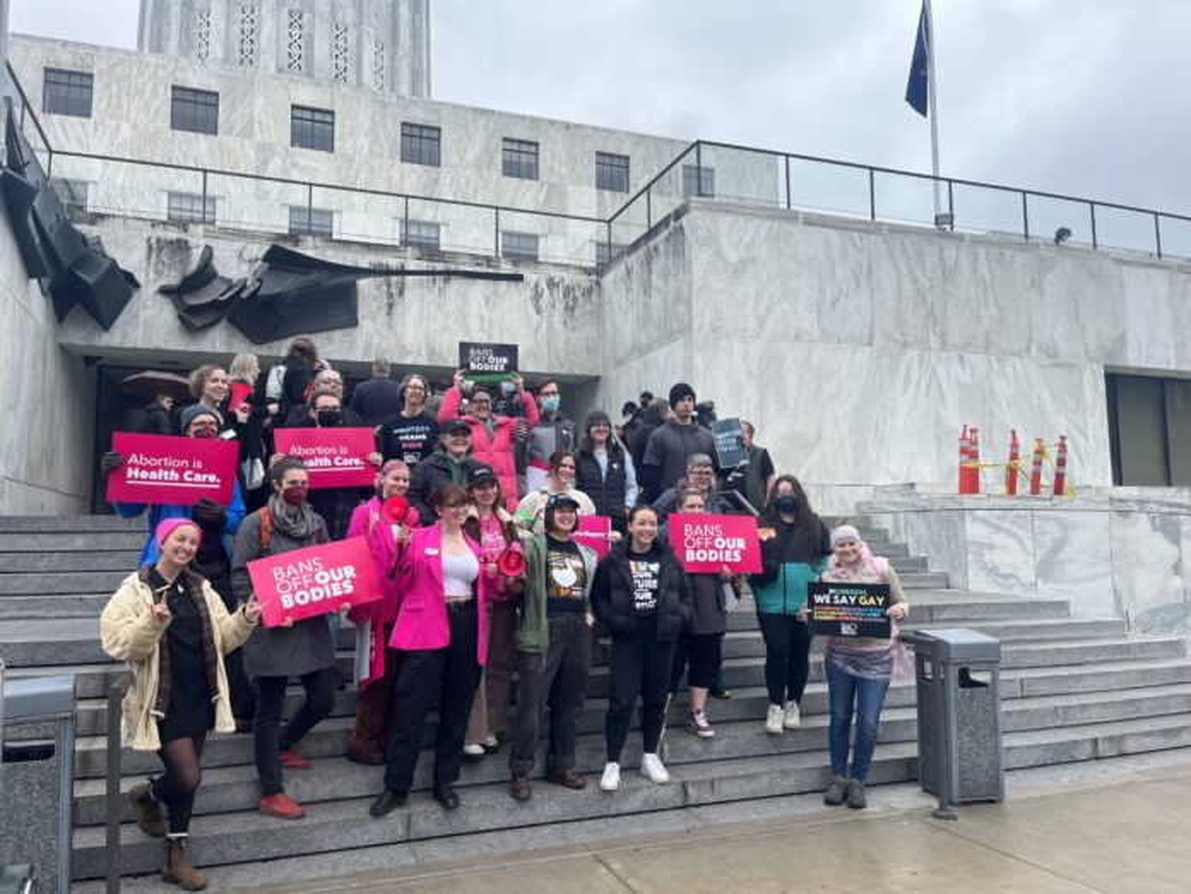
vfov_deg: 53.1
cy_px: 447
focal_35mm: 26
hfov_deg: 67.3
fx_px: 895
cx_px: 596
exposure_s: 1/1802
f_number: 1.6
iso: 50
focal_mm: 5.1
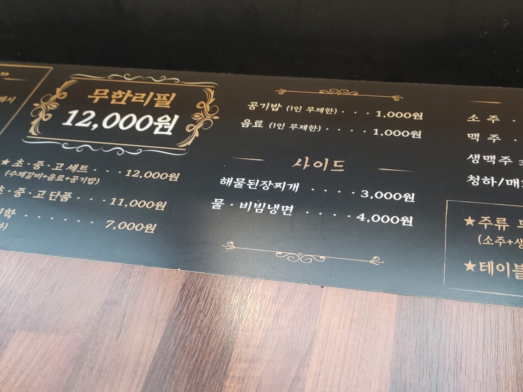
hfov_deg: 42.1
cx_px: 256
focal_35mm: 45
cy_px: 239
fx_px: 680
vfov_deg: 32.1
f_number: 1.75
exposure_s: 1/30
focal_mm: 4.77
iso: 599
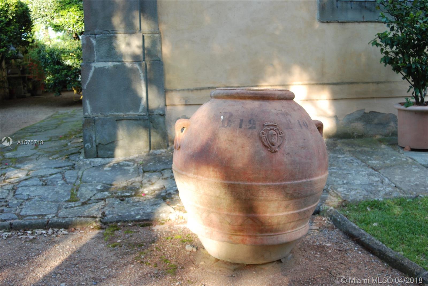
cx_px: 214
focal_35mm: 42
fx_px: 500
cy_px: 143
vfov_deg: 32.0
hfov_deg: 46.4
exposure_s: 1/100
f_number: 5
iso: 200
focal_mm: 28
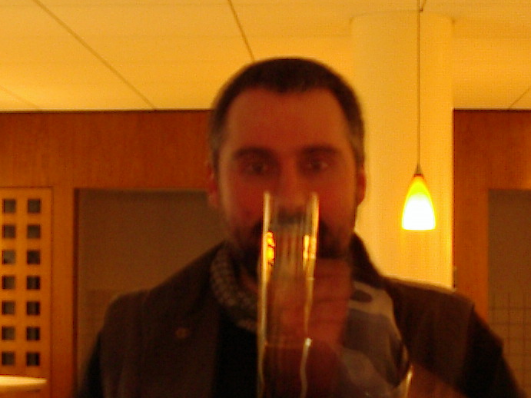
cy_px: 263
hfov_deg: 22.2
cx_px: 234
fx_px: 1350
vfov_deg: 16.7
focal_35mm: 88
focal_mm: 5.8
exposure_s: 1/2.5
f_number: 2.6
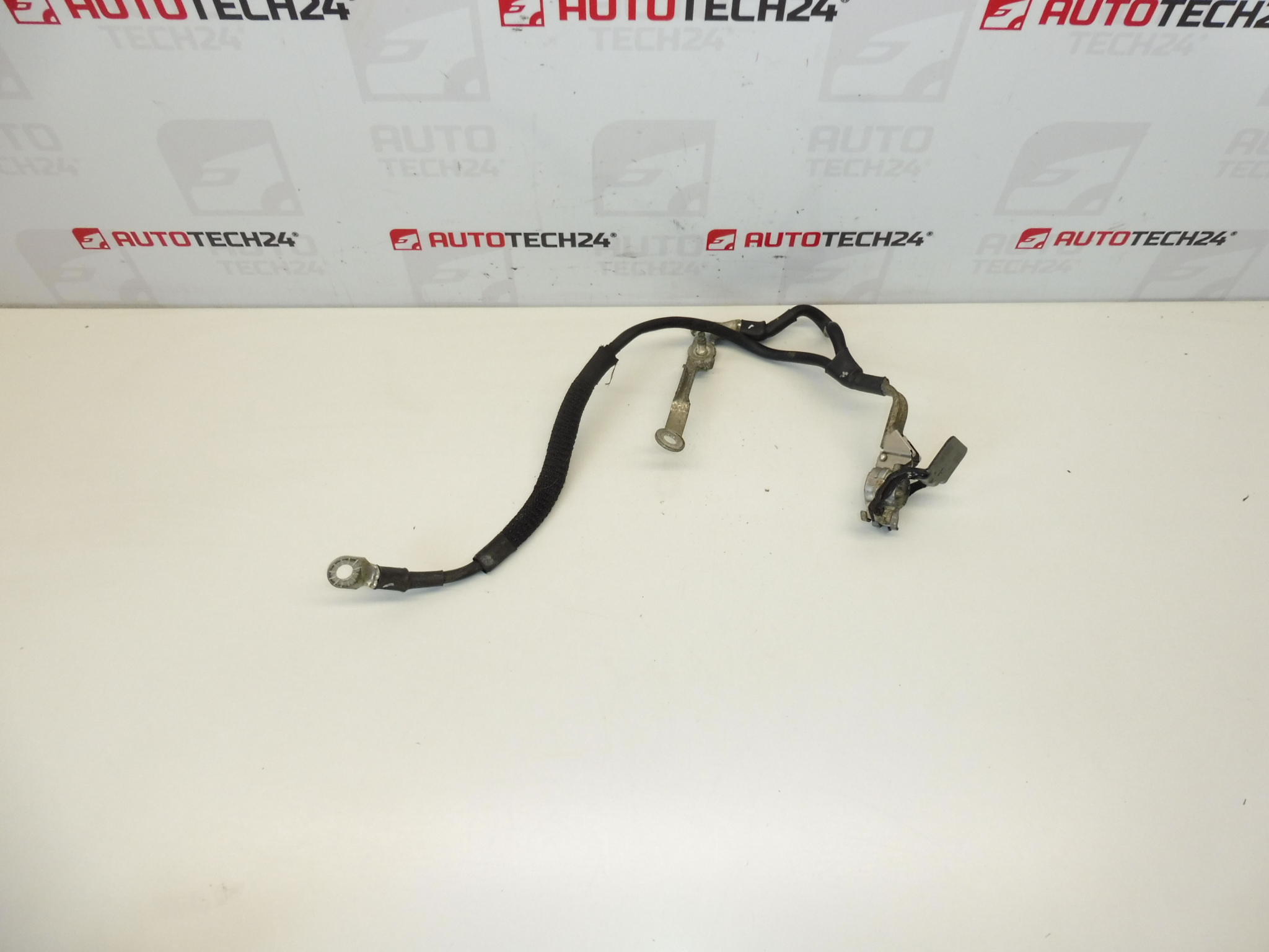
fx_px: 880
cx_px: 634
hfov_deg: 71.6
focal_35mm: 24
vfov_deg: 56.8
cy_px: 476
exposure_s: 1/125
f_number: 4
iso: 200
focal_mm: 4.3
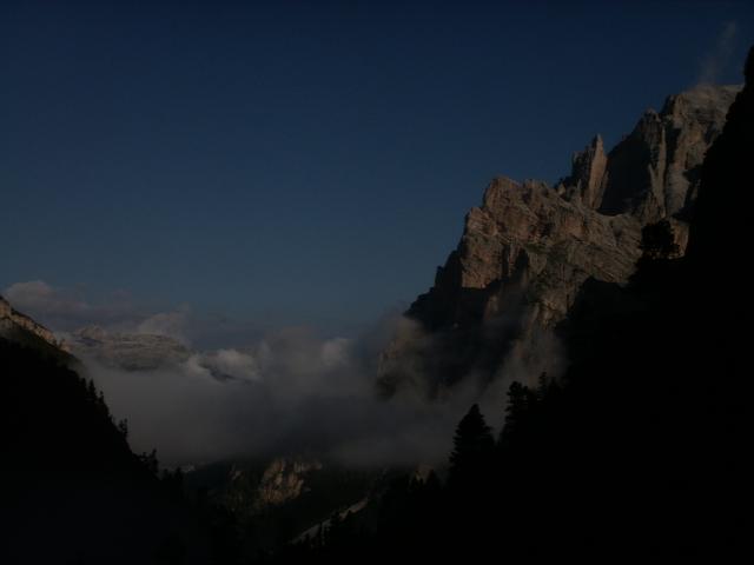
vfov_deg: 29.1
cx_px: 377
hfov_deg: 38.2
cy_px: 282
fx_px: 1089
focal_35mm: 50
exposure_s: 1/1000
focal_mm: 10.6
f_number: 7.1
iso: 50
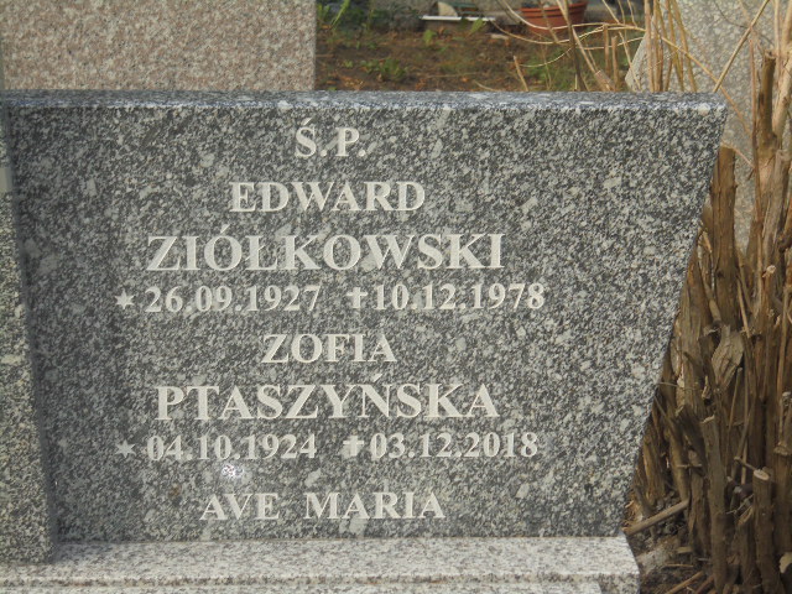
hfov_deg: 18.4
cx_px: 396
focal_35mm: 107
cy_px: 297
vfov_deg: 13.8
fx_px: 2448
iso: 100
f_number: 5.1
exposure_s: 1/100
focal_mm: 19.2
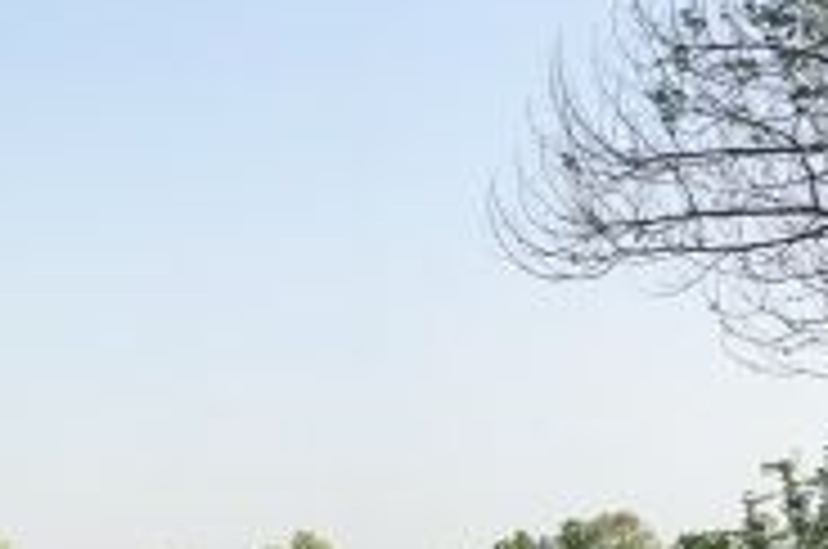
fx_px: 2640
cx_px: -234
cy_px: 376
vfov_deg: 11.9
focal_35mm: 115
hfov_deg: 16.8
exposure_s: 1/1068
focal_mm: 4.15
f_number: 2.2
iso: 25
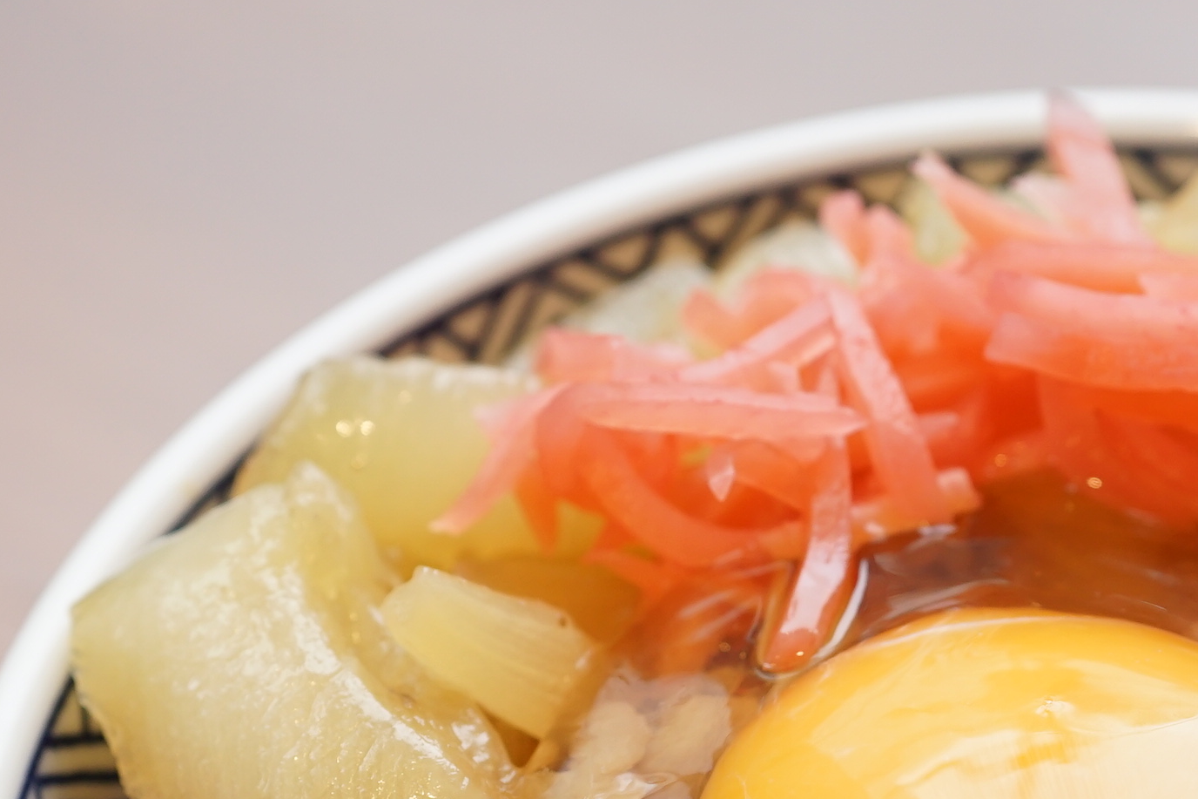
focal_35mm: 143
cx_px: 858
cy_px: 1017
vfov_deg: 9.4
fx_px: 4758
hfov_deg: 14.3
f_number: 4.5
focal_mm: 50
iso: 400
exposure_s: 1/125
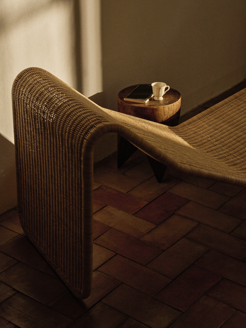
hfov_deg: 19.4
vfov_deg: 25.7
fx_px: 720
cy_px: 160
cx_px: 123
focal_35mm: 76
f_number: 5
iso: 1000
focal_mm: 70
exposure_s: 1/250
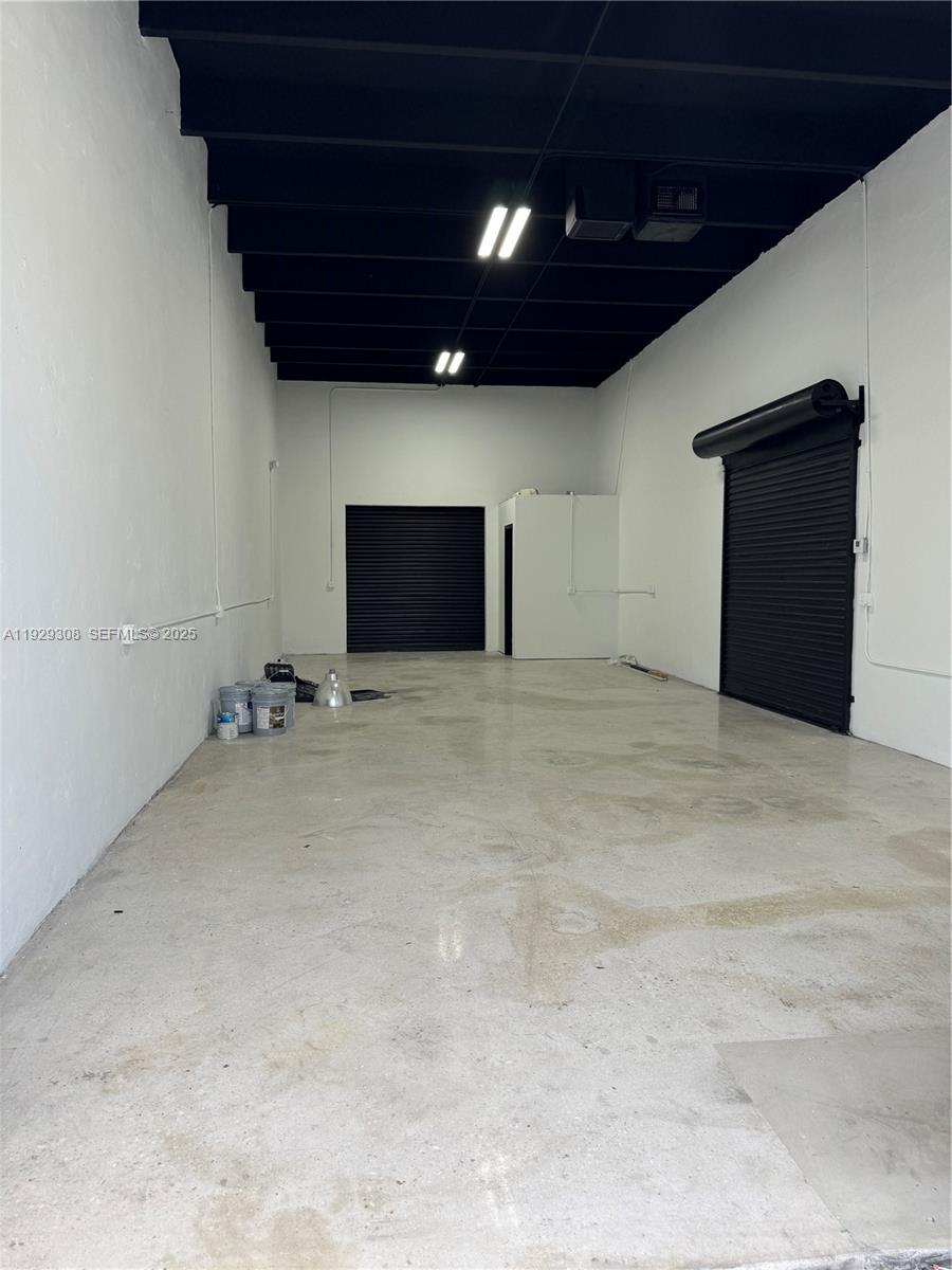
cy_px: 635
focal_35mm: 24
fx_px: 880
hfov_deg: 56.8
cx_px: 476
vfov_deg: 71.6
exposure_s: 1/615
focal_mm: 6.76
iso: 80
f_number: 1.78
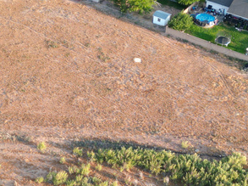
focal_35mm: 84
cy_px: 149
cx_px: 92
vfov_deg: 17.4
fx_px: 601
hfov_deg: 23.3
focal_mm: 6.72
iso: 100
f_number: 1.7
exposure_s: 1/400
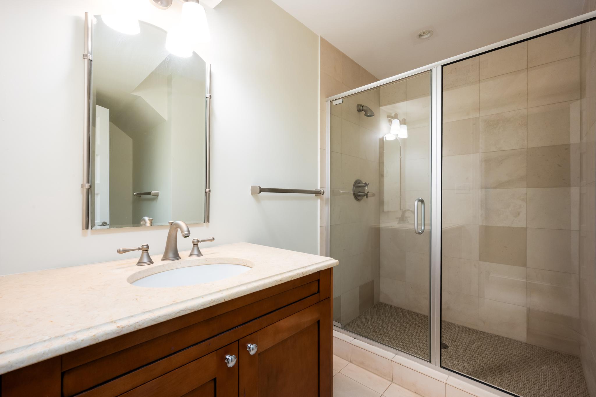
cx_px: 298
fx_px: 256
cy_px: 198
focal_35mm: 16
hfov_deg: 98.6
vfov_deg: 75.4
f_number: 13
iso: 800
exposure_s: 1/40
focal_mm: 15.5
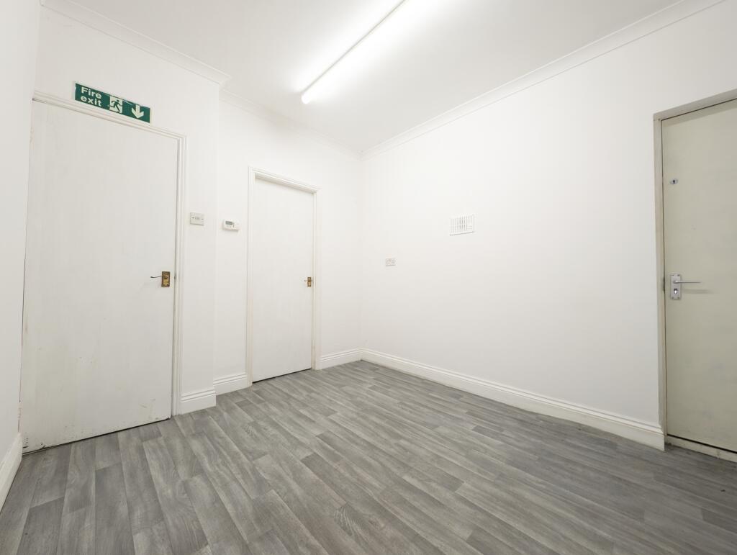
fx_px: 256
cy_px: 278
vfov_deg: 94.6
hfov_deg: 110.5
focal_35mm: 12
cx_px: 368
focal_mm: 2.23
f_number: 1.95
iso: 47
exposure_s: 1/20
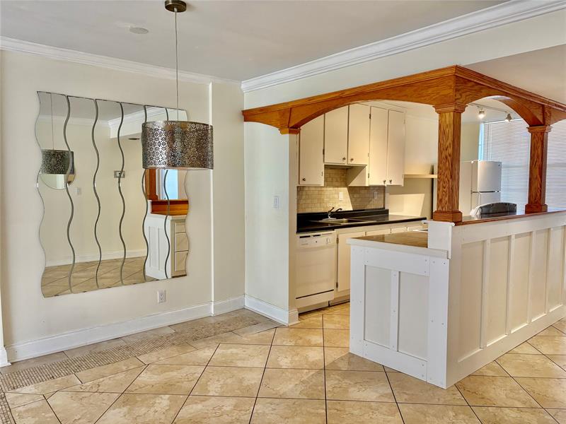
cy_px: 212
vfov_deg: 53.1
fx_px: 425
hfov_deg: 67.3
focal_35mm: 26
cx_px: 283
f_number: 1.6
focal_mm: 5.96
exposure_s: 1/87
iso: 125
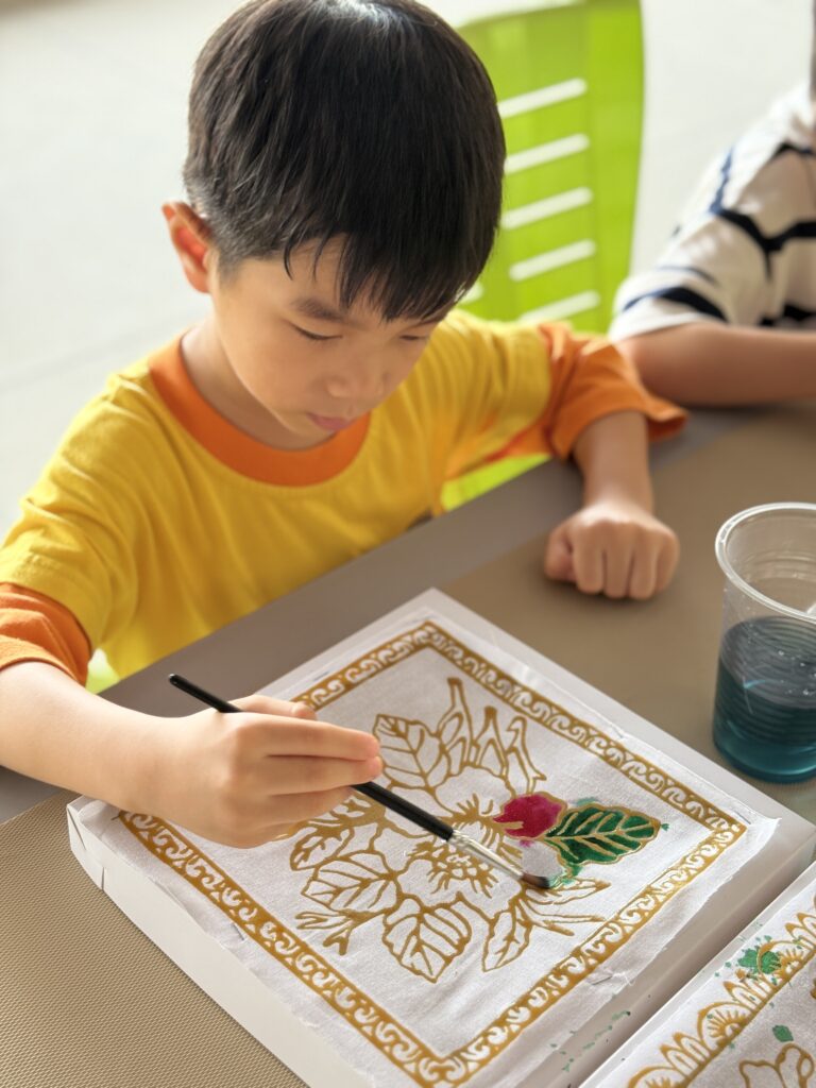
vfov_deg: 39.7
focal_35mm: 48
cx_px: 408
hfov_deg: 30.3
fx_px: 1509
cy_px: 544
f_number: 1.78
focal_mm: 6.76
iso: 100
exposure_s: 1/91
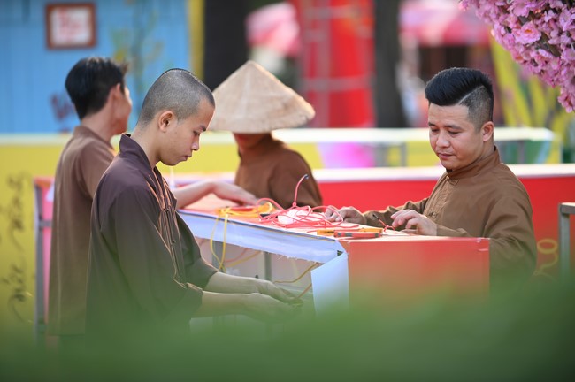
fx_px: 3191
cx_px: 288
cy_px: 191
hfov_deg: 10.3
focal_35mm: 200
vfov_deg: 6.9
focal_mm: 200
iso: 125
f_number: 2.8
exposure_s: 1/125
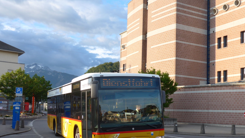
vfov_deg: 26.4
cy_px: 92
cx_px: 123
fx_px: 292
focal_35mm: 45
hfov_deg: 45.5
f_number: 2.8
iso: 80
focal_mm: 8.4
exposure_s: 1/320
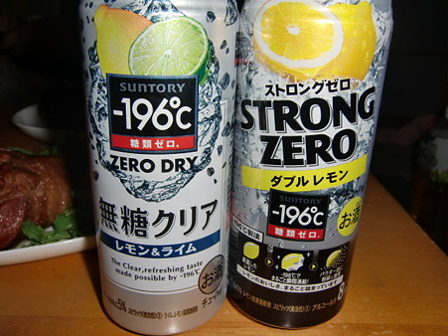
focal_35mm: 29
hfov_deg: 61.7
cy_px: 168
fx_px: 375
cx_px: 224
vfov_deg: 48.2
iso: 64
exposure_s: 1/15
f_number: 7.9
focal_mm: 5.2
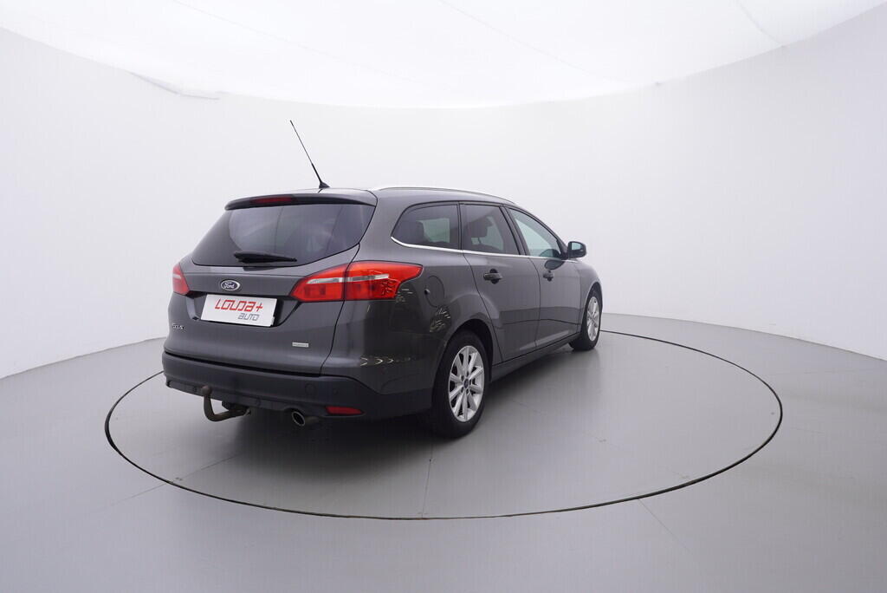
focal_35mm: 22
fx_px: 555
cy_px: 296
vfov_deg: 56.2
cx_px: 444
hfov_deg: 77.3
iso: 200
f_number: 5
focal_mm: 15
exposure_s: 1/80
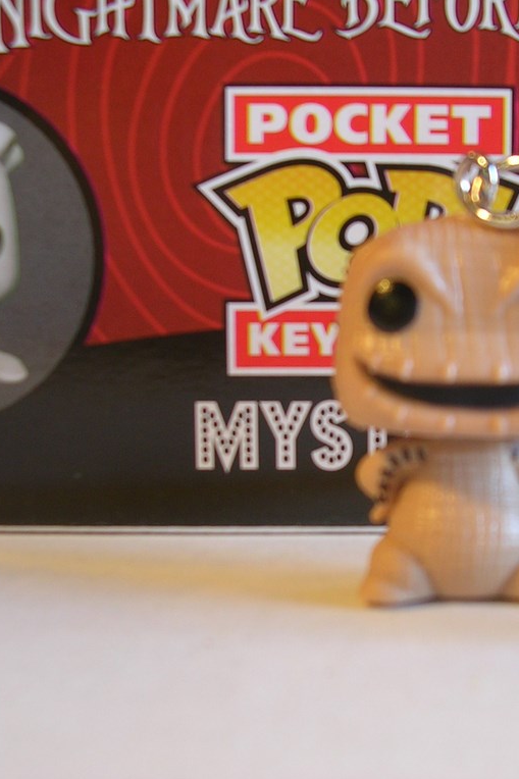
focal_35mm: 53
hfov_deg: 25.2
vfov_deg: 37.5
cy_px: 391
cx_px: 397
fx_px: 1147
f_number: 2.8
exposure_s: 1/17.3
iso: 50
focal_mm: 5.8
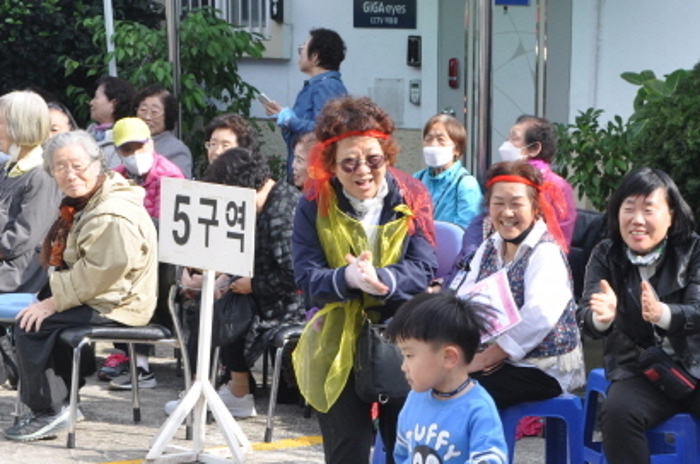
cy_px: 448
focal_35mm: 117
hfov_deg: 17.4
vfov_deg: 11.6
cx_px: 551
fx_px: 2271
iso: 200
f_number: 7.1
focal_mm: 40
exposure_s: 1/200
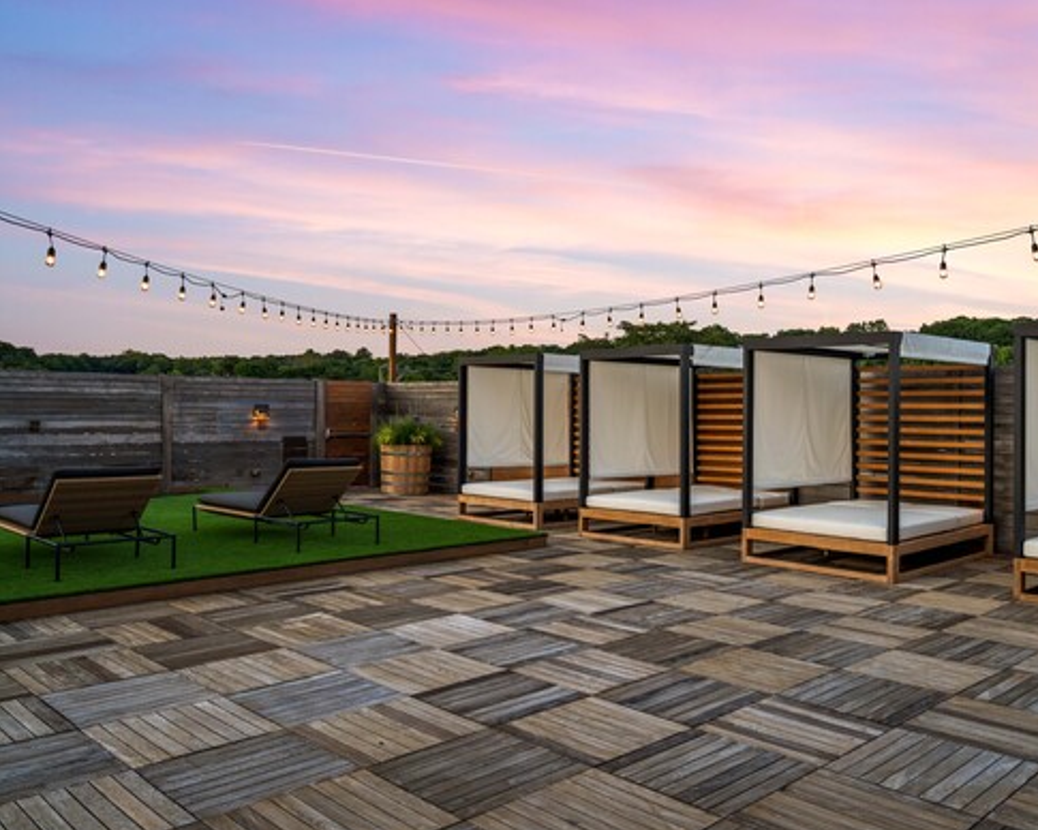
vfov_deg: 50.0
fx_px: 891
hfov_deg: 60.1
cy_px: 426
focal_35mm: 29
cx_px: 604
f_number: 9
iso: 320
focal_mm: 25
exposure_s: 1/8
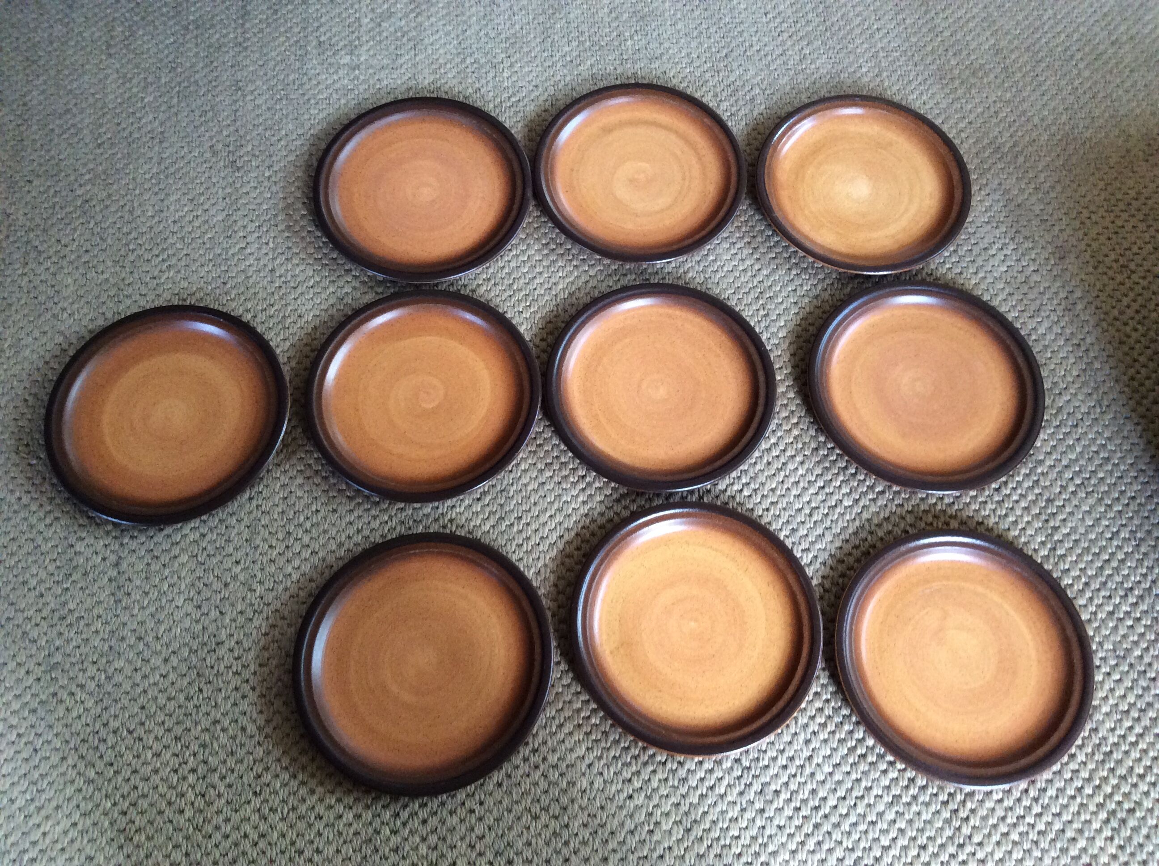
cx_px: 580
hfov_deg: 56.9
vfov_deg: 44.1
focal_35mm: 32
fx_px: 1070
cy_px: 433
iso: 160
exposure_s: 1/24
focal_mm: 3.3
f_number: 2.4
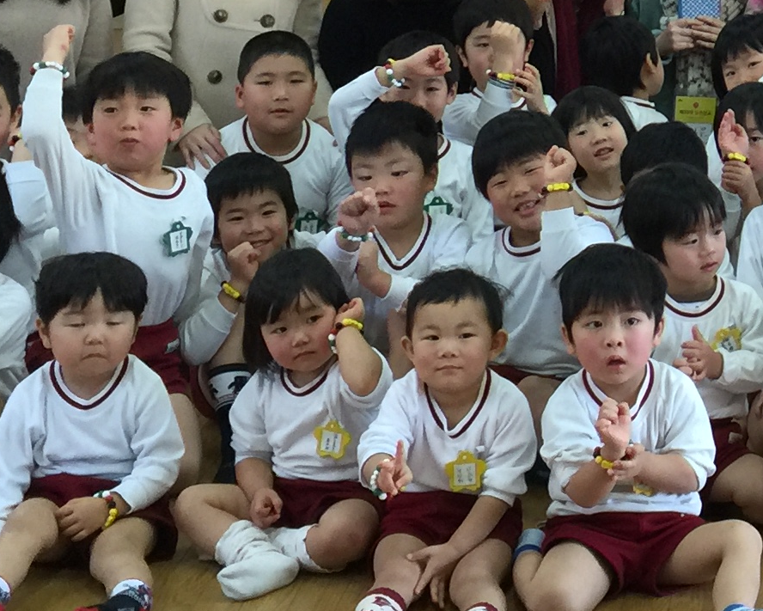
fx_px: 2349
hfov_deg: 17.3
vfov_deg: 14.3
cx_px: 991
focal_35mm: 104
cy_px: -125
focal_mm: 4.15
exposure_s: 1/30
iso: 50
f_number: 2.2
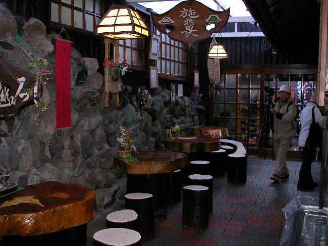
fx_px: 360
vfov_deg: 37.7
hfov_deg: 49.0
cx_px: 164
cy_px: 123
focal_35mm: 38
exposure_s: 1/30
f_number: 3.3
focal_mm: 6.3
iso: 200
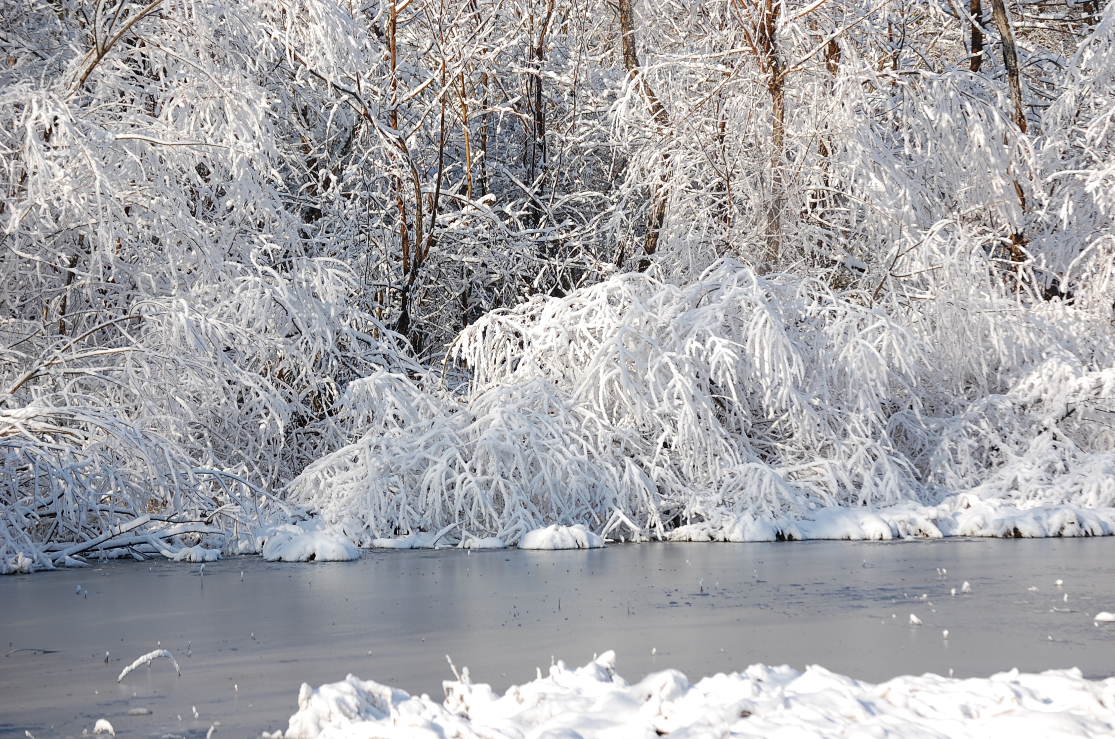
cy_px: 370
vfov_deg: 9.1
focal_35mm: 150
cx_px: 558
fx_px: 4638
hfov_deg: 13.7
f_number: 8
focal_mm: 100
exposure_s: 1/640
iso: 200
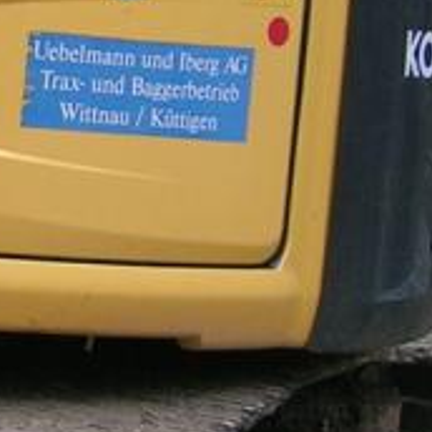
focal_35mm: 164
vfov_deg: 10.6
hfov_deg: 9.9
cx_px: -442
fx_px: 2316
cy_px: 136
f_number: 2.9
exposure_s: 1/59.4
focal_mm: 6.1
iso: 50
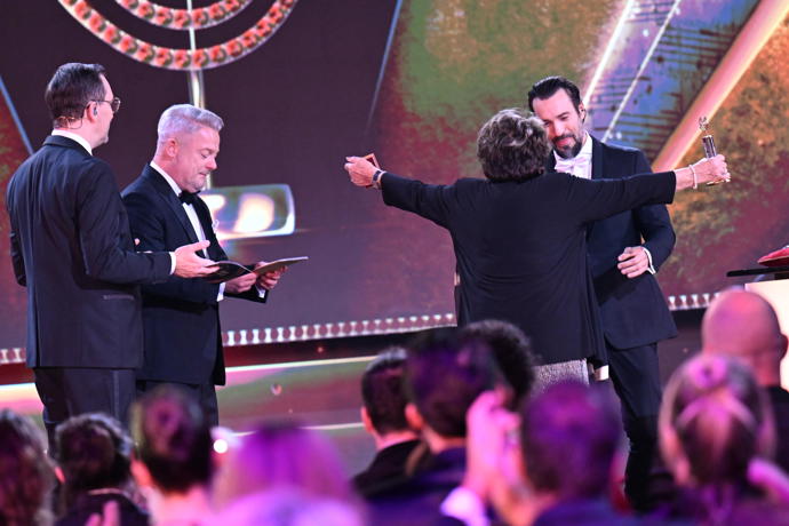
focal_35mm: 270
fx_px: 5917
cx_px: 394
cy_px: 263
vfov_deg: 5.1
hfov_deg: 7.6
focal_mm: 180
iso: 3200
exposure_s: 1/125
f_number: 3.5
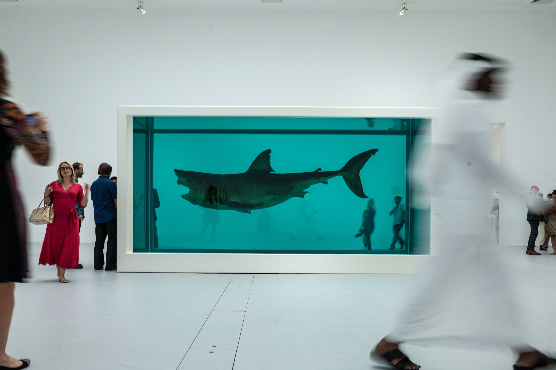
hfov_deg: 54.5
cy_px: 185
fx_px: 540
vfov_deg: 37.8
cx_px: 278
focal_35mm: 35
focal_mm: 35
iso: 200
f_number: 9.5
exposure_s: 1/10
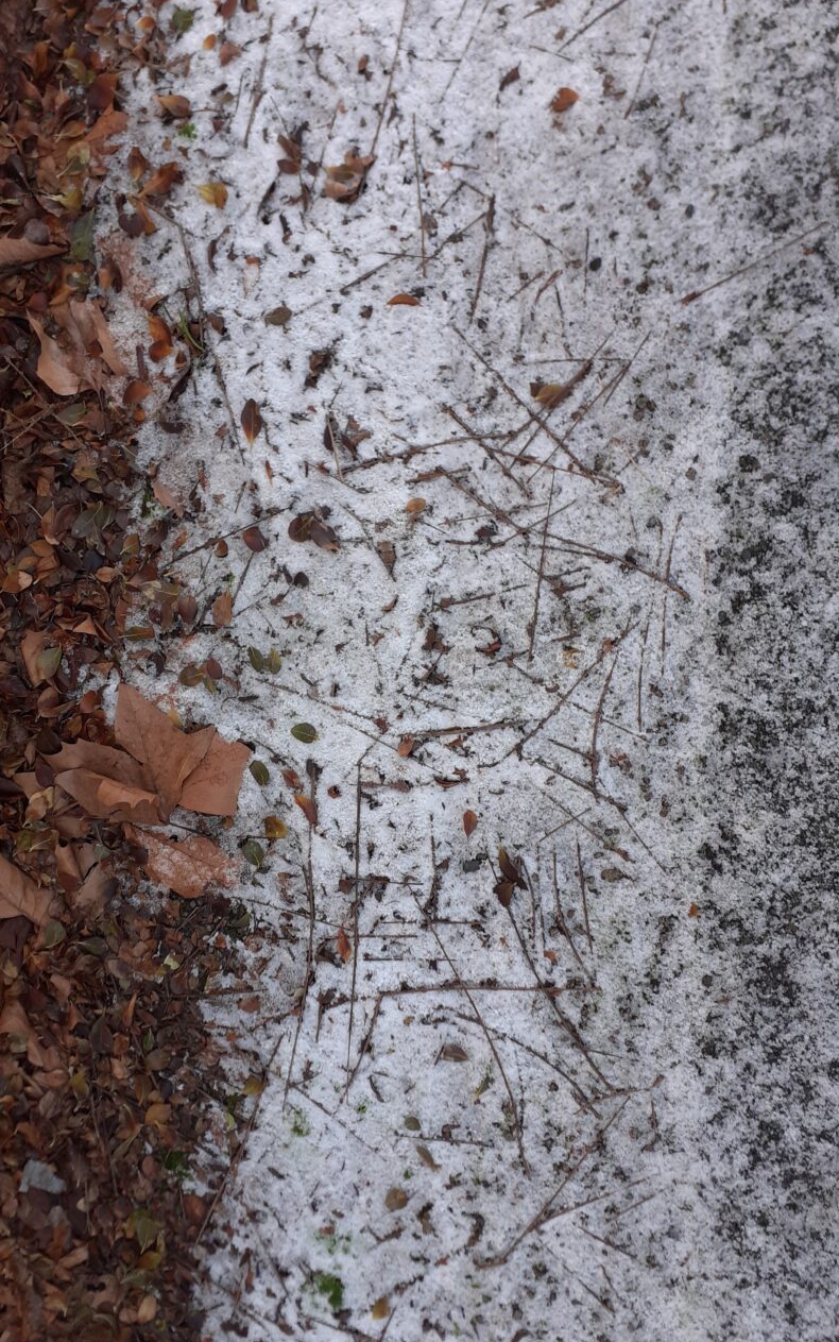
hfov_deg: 43.1
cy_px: 668
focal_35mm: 29
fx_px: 1060
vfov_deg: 64.6
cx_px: 382
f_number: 1.9
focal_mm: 3.6
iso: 40
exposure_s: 1/109
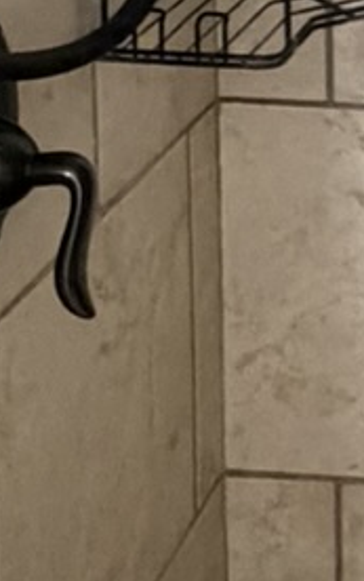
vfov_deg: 17.6
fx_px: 1742
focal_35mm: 110
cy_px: -206
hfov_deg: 11.0
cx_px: 692
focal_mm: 2.22
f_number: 2.2
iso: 500
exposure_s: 1/60
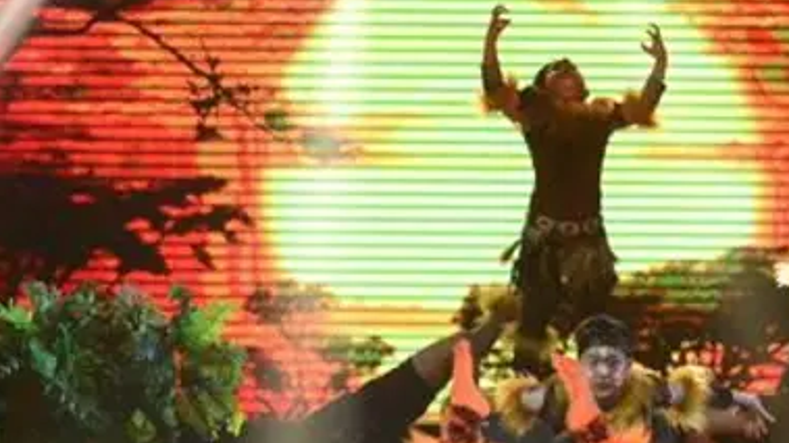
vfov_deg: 5.4
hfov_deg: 9.5
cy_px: 507
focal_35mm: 226
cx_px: 543
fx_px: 4727
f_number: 2.8
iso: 6400
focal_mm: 70
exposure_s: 1/1000
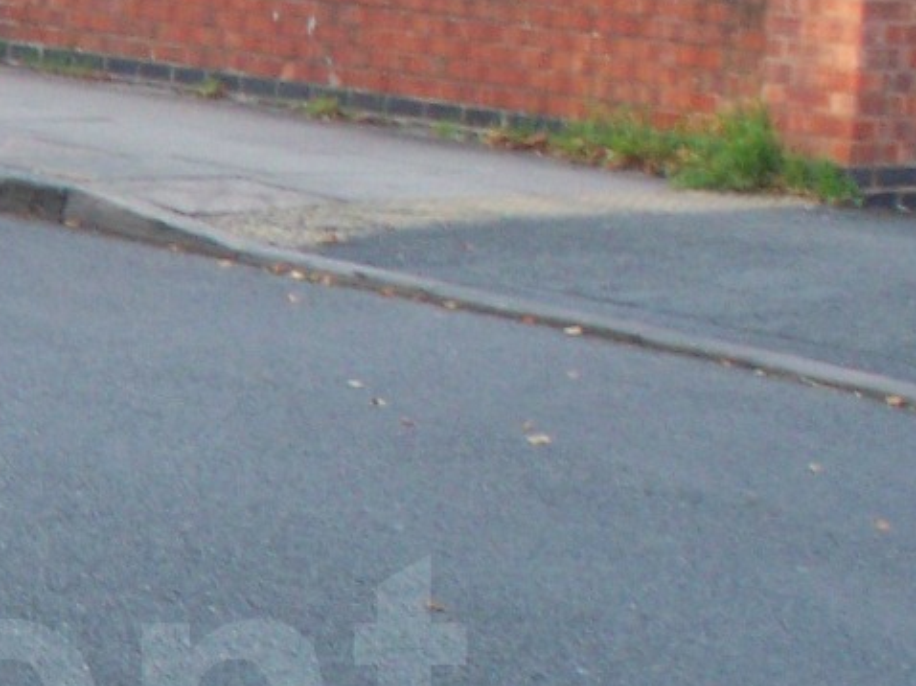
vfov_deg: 7.4
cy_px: 630
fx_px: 5263
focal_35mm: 199
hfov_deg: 9.4
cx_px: -874
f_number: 2.8
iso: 100
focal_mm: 7.54
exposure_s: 1/60
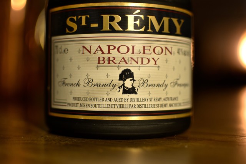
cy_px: 82
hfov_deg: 37.8
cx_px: 123
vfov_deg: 25.8
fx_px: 359
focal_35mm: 52
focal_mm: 35
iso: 100
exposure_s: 1/4
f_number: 1.8
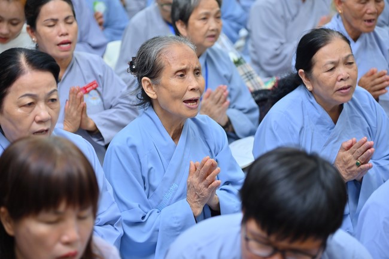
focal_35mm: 120
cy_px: 130
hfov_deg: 17.1
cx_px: 194
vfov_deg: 11.4
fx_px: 1296
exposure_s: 1/60
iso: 1000
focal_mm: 120
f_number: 4
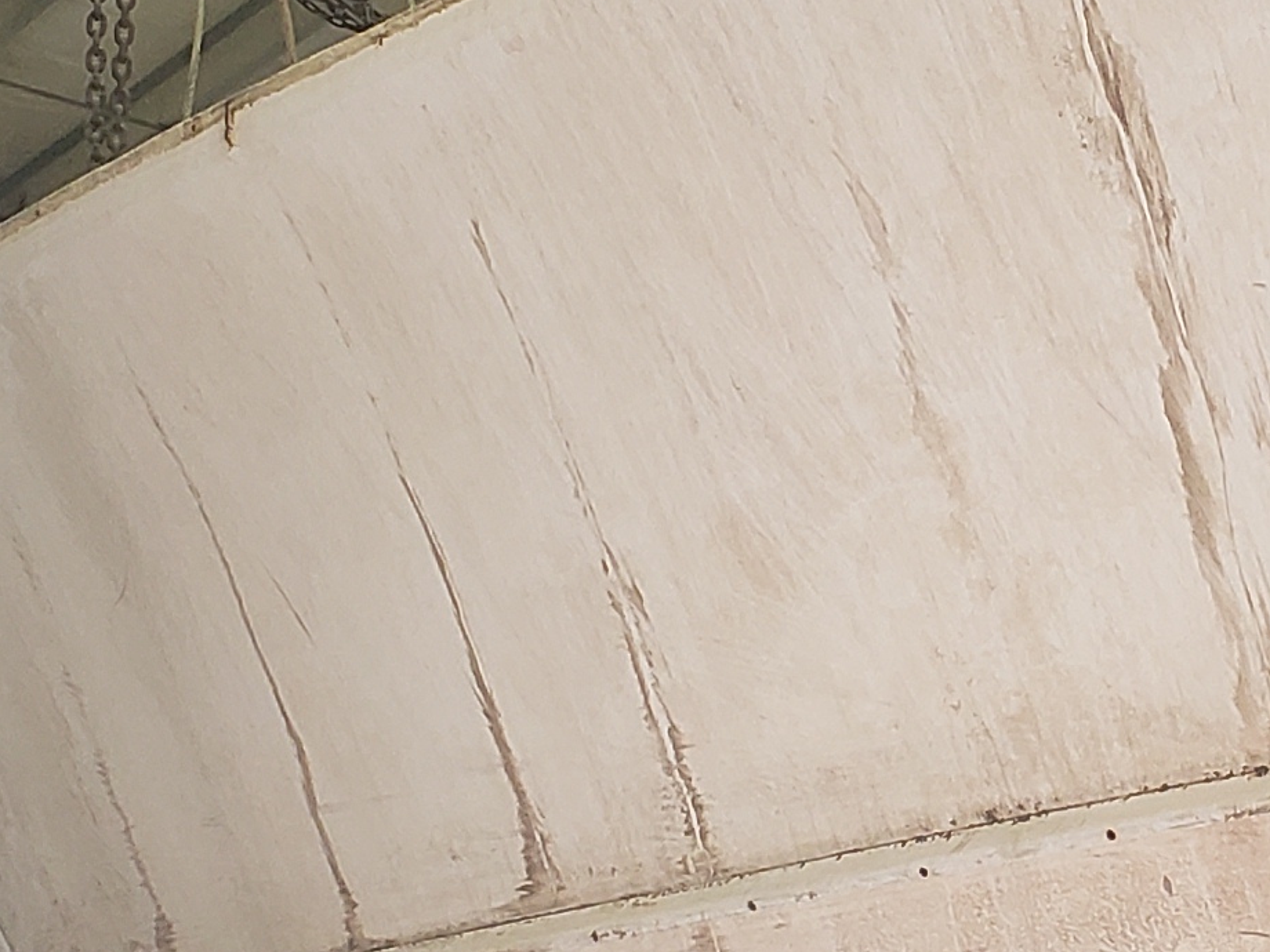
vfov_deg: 13.0
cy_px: 541
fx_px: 4182
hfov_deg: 17.0
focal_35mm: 114
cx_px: 1212
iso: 200
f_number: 2.4
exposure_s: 1/60
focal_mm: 4.3
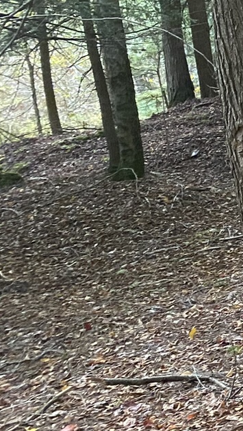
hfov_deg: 10.3
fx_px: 1054
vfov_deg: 23.2
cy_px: 229
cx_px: 685
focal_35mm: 92
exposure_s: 1/58
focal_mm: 4.25
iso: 500
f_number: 1.8
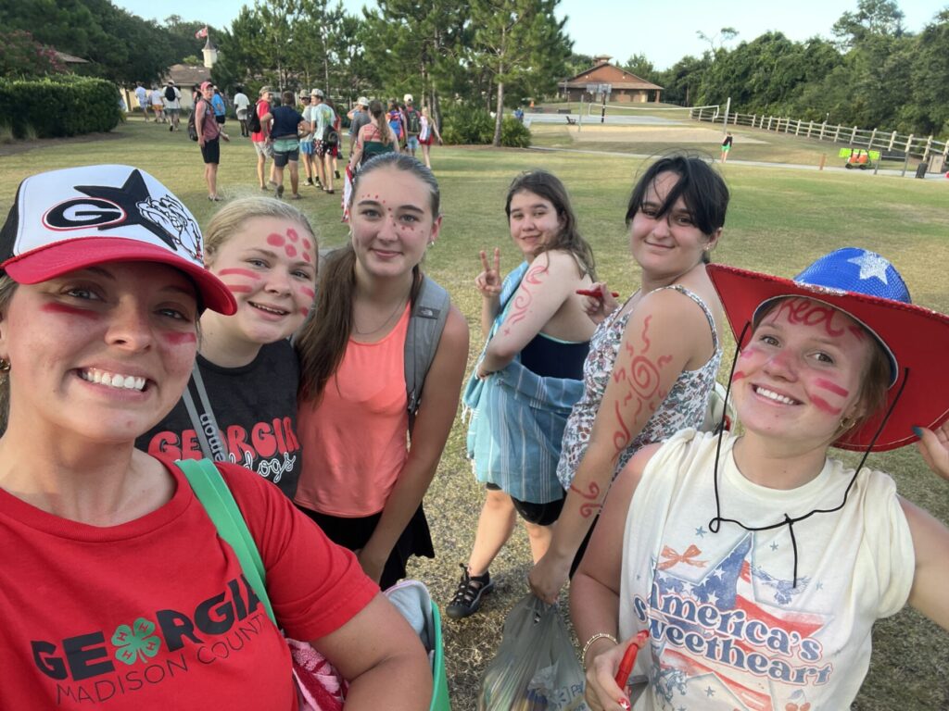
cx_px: 474
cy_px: 356
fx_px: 631
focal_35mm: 23
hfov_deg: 73.9
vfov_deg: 58.9
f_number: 2.2
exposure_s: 1/121
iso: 40
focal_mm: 2.71
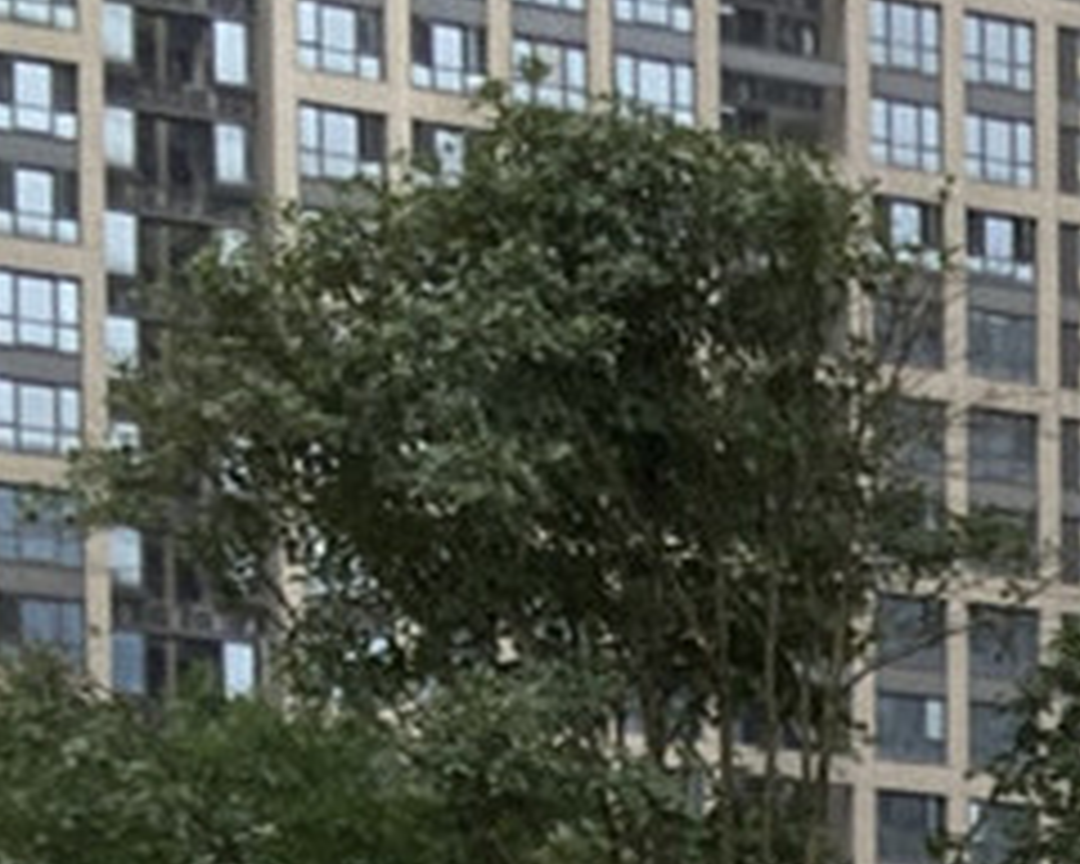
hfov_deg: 9.4
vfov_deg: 8.3
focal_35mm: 171
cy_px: 2018
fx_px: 5466
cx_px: 3033
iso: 20
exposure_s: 1/623
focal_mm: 3.99
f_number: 1.8
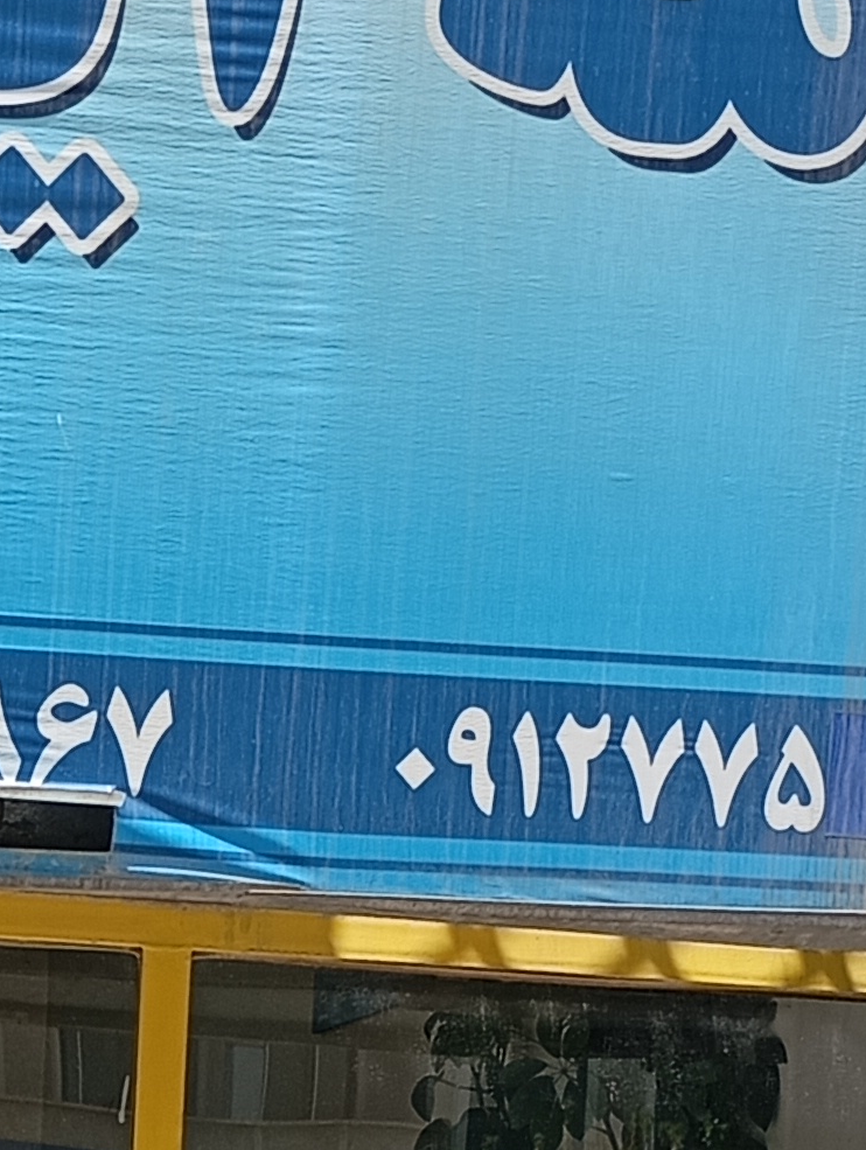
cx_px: -247
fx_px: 3859
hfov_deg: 12.4
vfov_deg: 16.2
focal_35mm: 116
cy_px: 1412
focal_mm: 4.27
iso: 100
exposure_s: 1/326
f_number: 1.8
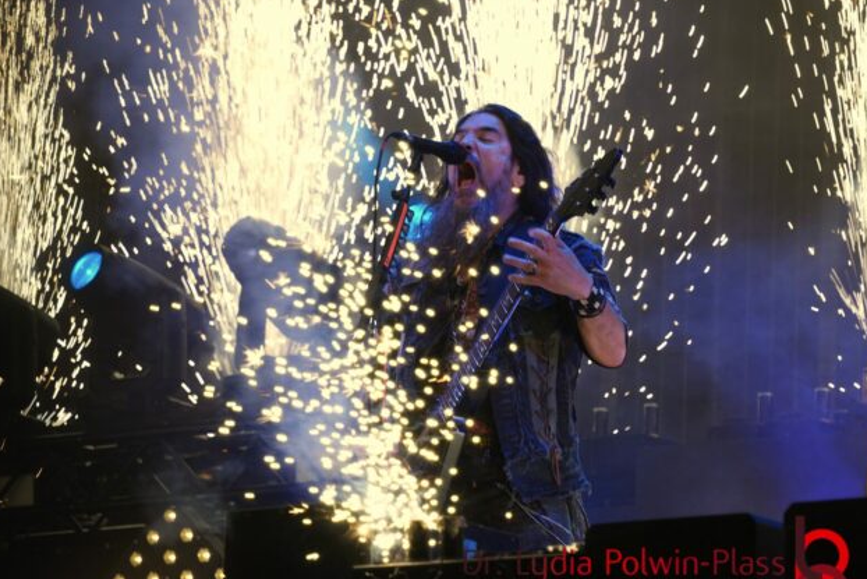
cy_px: 322
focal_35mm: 174
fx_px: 4191
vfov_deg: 7.9
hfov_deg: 11.8
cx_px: 388
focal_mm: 94
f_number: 5.6
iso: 400
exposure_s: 1/160
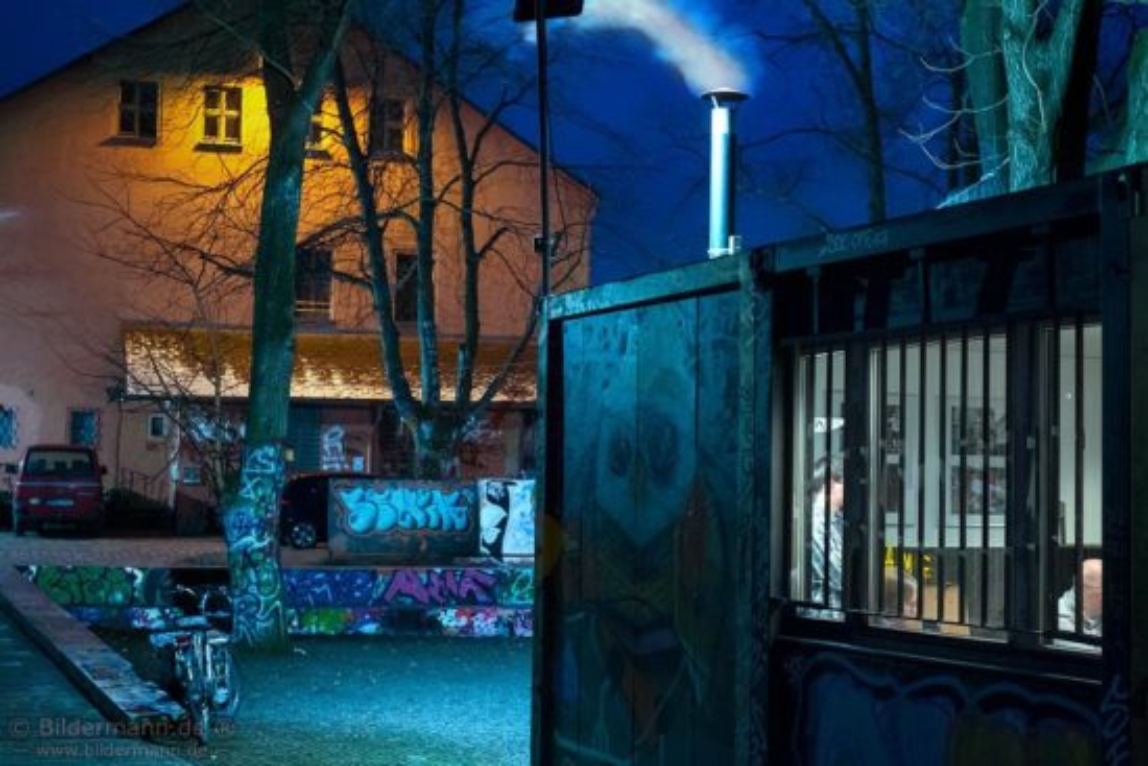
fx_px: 1690
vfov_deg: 25.5
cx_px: 574
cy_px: 383
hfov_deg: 37.5
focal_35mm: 53
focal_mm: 35
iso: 3200
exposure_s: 1/30
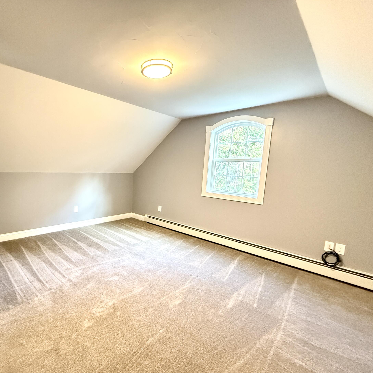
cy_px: 191
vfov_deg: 84.0
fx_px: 207
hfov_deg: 81.5
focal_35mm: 17
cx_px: 128
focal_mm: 2.22
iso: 1000
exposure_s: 1/60
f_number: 2.2
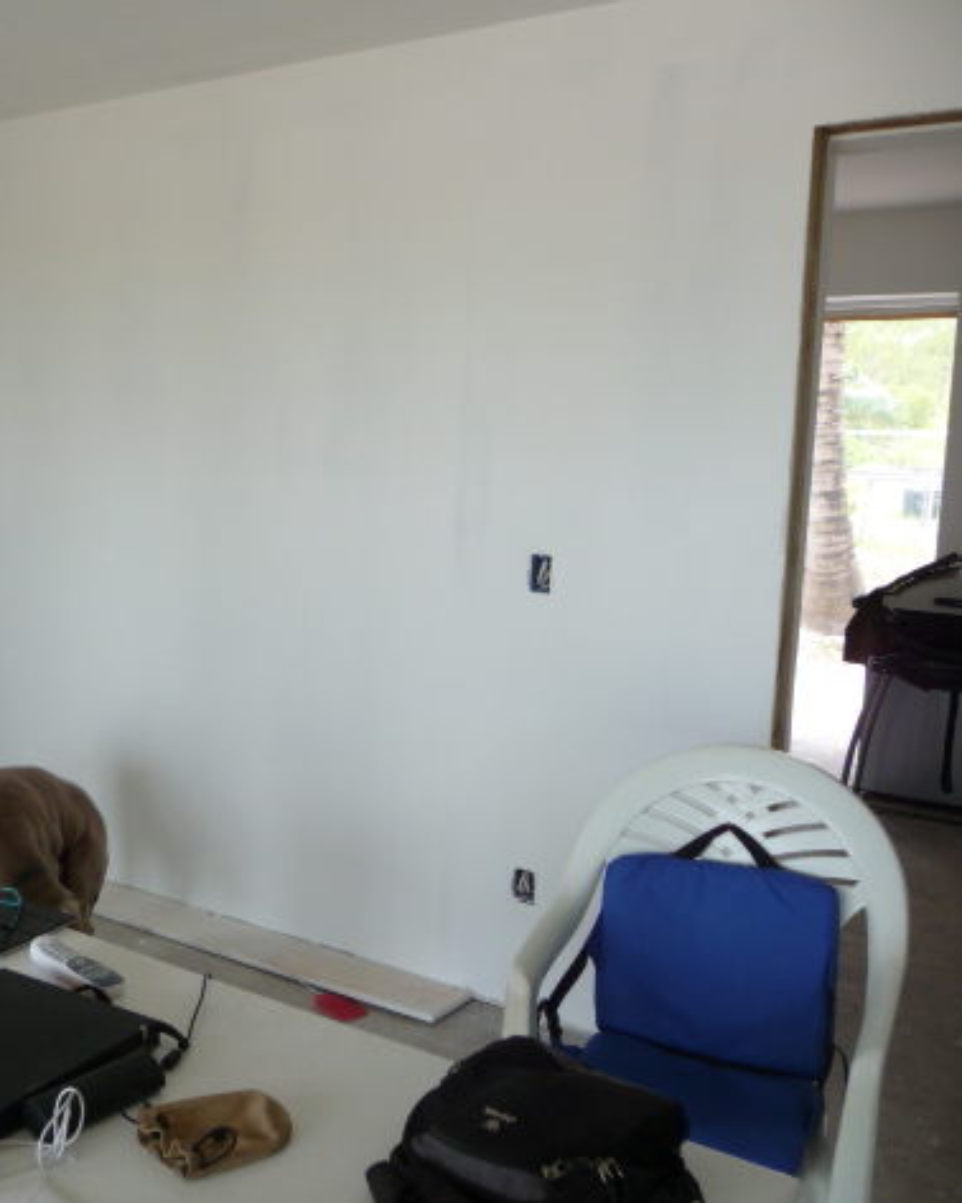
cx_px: 201
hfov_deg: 38.7
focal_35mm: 37
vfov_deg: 49.1
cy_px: 608
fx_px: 1318
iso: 100
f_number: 3.3
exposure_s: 1/50
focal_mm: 4.7
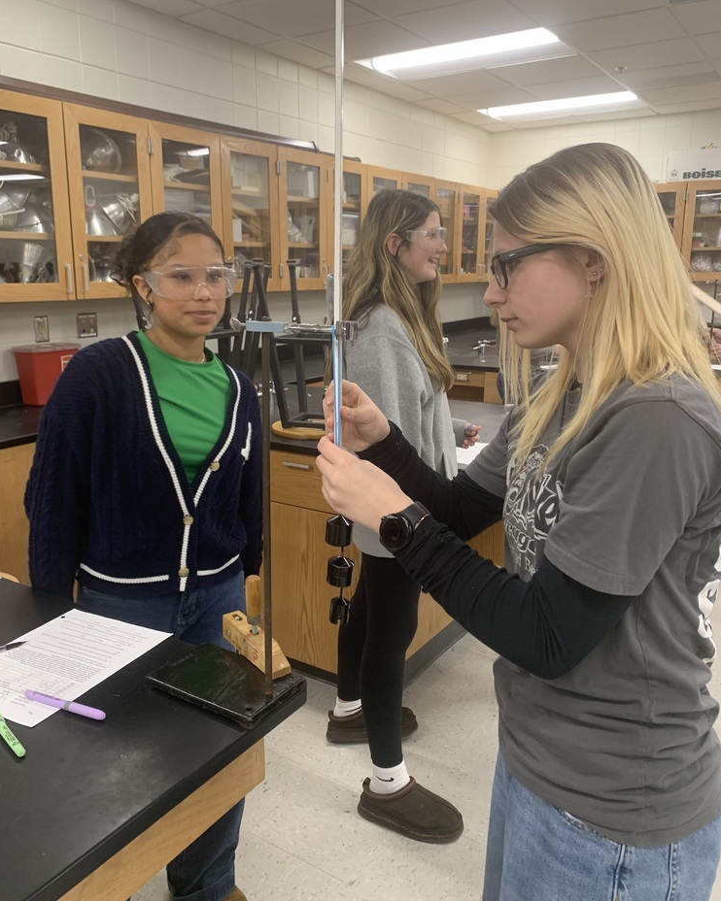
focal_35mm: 28
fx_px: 747
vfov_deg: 62.2
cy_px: 442
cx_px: 355
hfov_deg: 51.5
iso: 80
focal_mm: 4.25
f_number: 1.8
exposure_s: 1/60
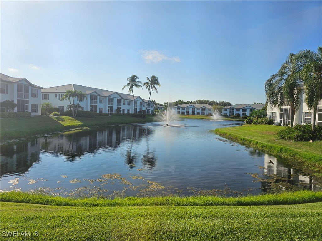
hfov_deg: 73.9
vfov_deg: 58.9
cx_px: 161
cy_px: 120
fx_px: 214
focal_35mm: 23
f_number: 1.7
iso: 16
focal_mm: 6.3
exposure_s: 1/1449
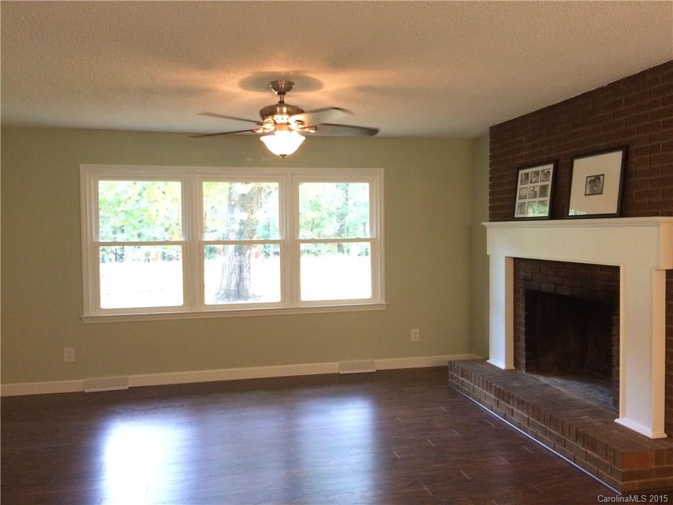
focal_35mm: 29
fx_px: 564
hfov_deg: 61.7
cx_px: 336
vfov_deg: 48.2
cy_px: 252
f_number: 2.2
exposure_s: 1/30
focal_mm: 4.15
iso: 320
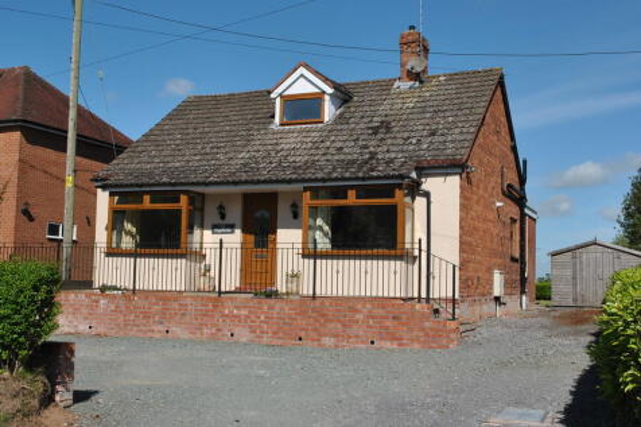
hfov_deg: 45.0
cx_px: 320
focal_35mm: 44
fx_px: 774
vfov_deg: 30.8
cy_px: 214
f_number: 11
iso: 100
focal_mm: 29
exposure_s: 1/200
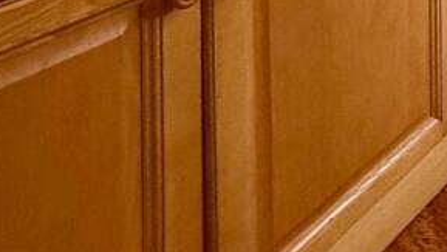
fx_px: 640
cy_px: -301
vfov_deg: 15.6
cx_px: 534
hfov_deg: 32.1
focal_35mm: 54
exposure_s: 1/100
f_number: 2.2
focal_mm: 2.22
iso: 400
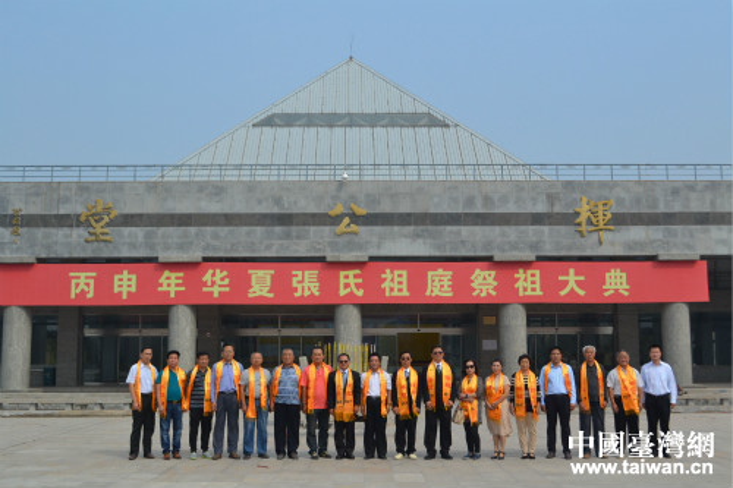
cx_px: 366
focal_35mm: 42
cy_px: 244
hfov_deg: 46.4
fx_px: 855
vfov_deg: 31.9
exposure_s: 1/1600
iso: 400
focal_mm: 28
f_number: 5.6
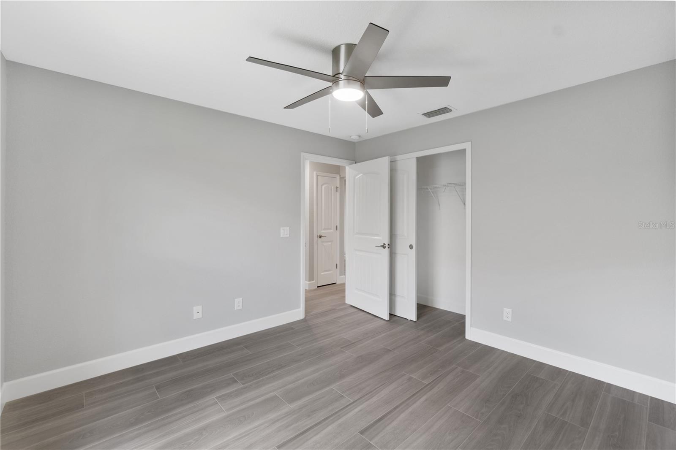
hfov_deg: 100.4
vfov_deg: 77.3
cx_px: 338
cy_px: 225
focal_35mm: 15
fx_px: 282
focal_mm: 10
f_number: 8
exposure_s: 1.6
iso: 100
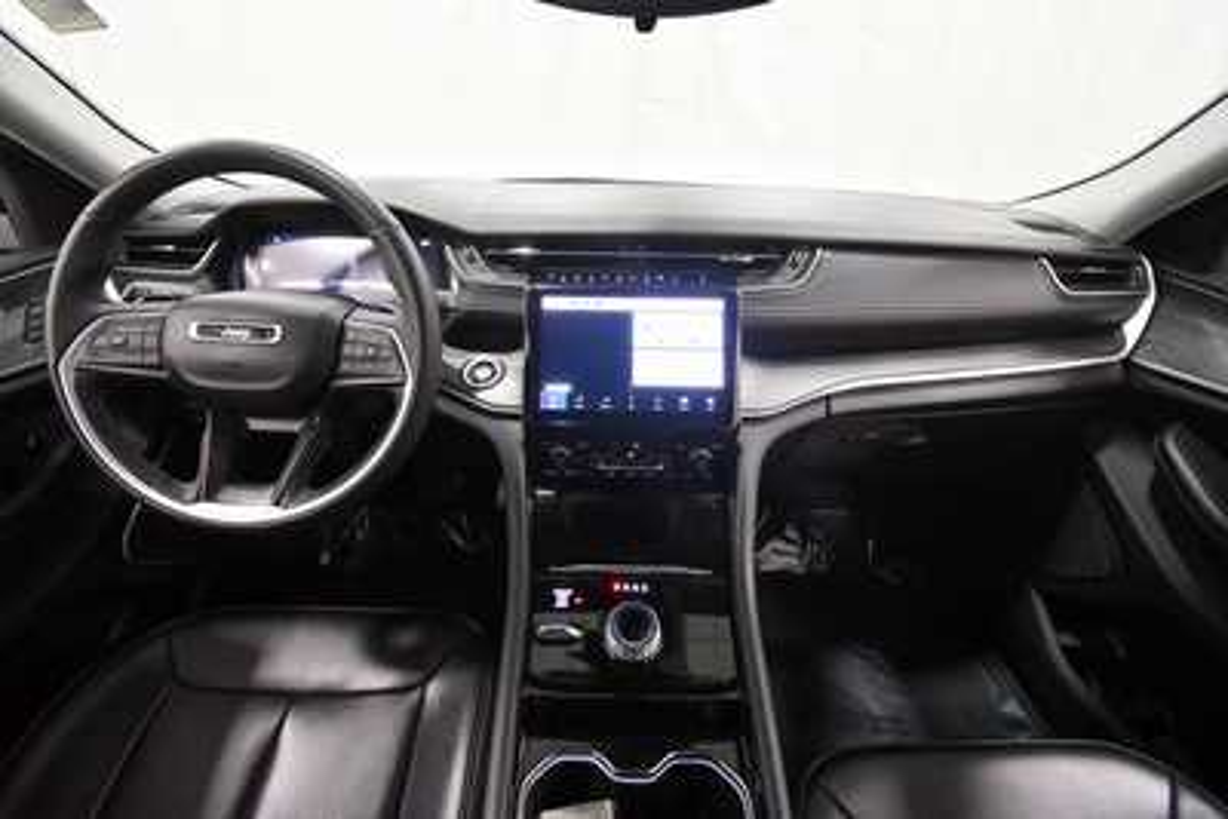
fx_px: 512
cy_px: 410
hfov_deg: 100.4
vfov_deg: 77.4
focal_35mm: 15
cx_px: 614
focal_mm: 10
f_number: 4.5
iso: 2500
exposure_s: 1/125
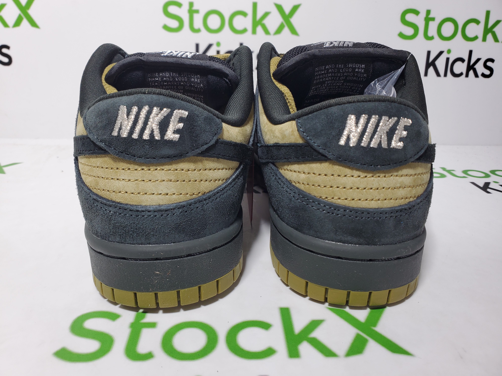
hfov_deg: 67.3
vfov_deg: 53.1
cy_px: 188
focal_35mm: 26
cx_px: 251
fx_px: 377
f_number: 2.4
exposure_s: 1/136
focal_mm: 4.3
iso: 50
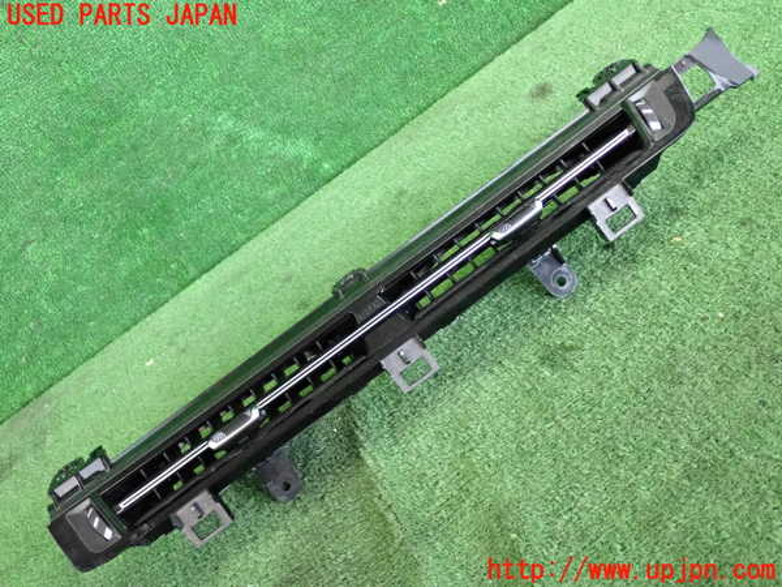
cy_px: 294
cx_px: 391
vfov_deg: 30.9
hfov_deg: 40.4
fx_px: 1062
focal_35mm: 47
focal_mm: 8.4
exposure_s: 1/125
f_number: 3.1
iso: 3200
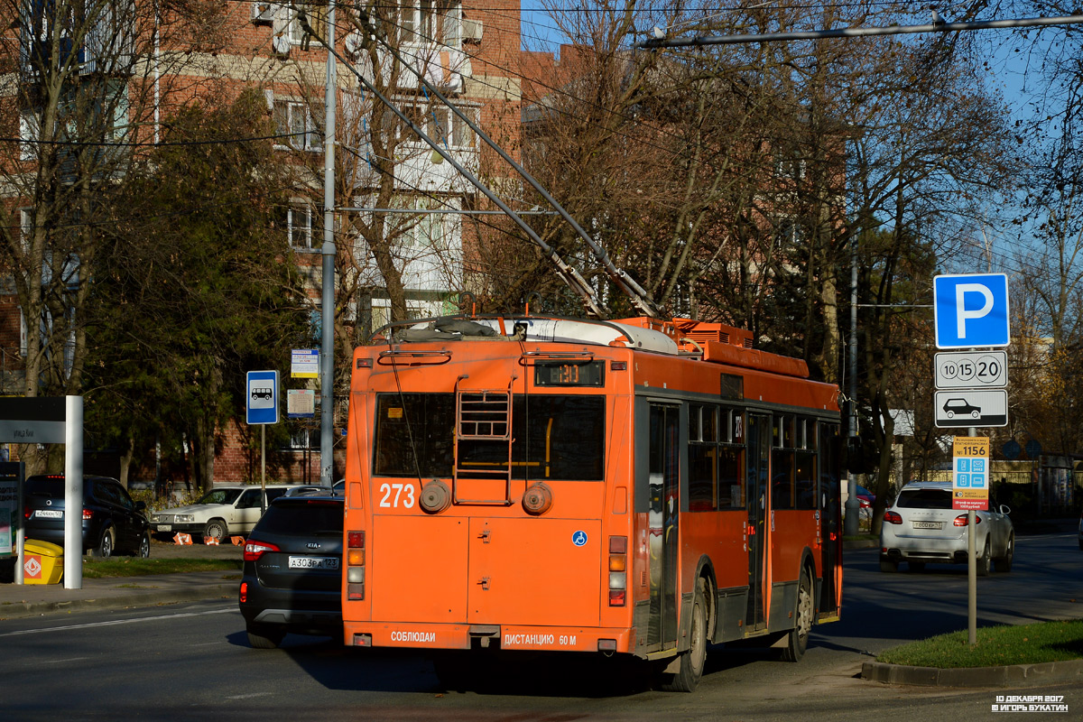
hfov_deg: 17.1
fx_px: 3610
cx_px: 542
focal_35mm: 120
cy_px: 361
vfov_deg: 11.4
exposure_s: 1/640
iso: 100
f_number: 6.3
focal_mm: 80
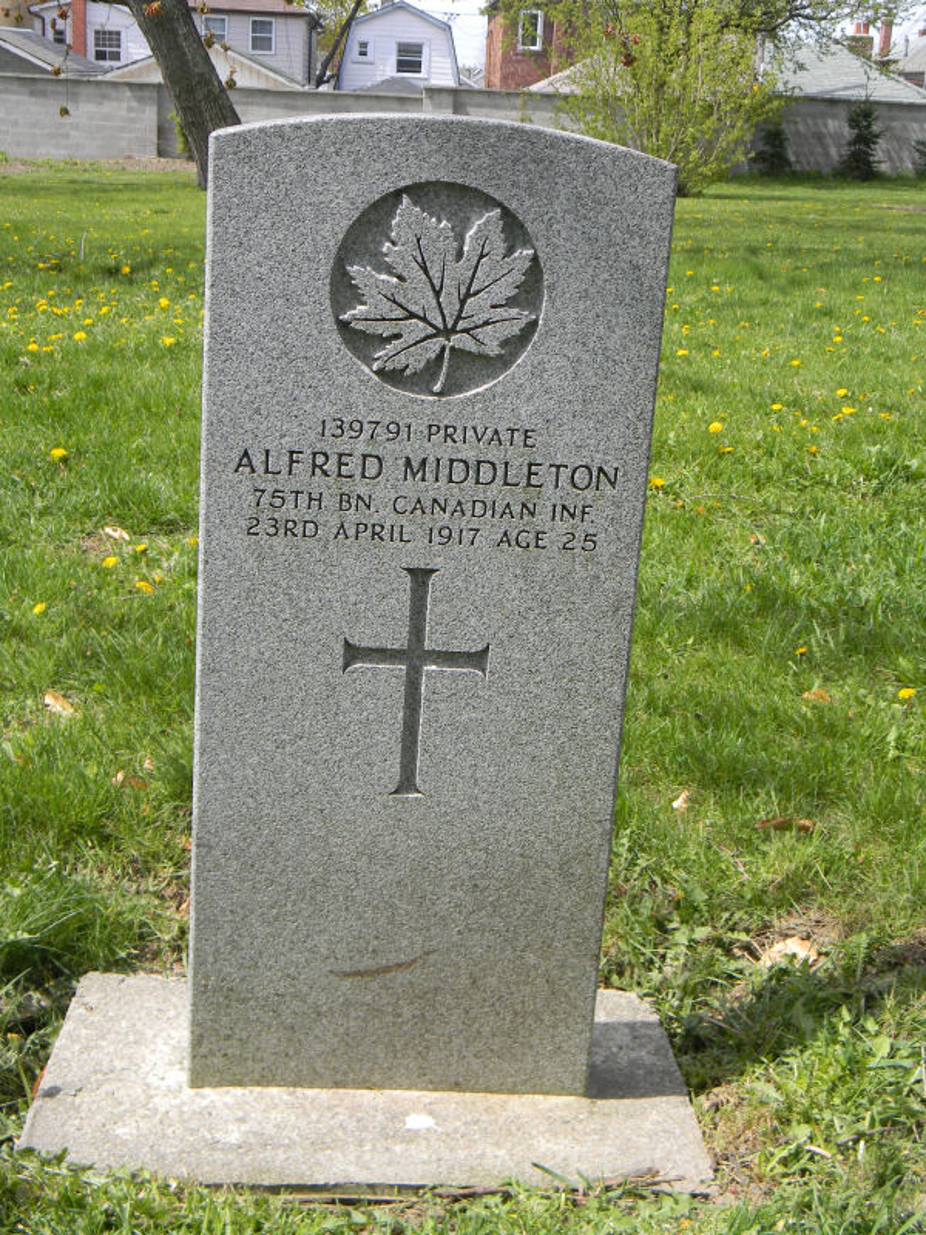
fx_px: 1676
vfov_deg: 40.4
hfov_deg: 30.9
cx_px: 463
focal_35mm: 47
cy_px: 618
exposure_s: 1/347
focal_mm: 8.6
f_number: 3.9
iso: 80
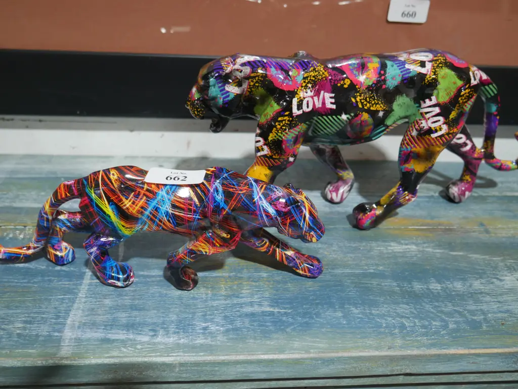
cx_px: 259
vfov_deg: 37.8
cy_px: 194
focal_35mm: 38
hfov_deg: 49.0
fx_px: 569
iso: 500
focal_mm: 19
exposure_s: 1/60
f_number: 4.1
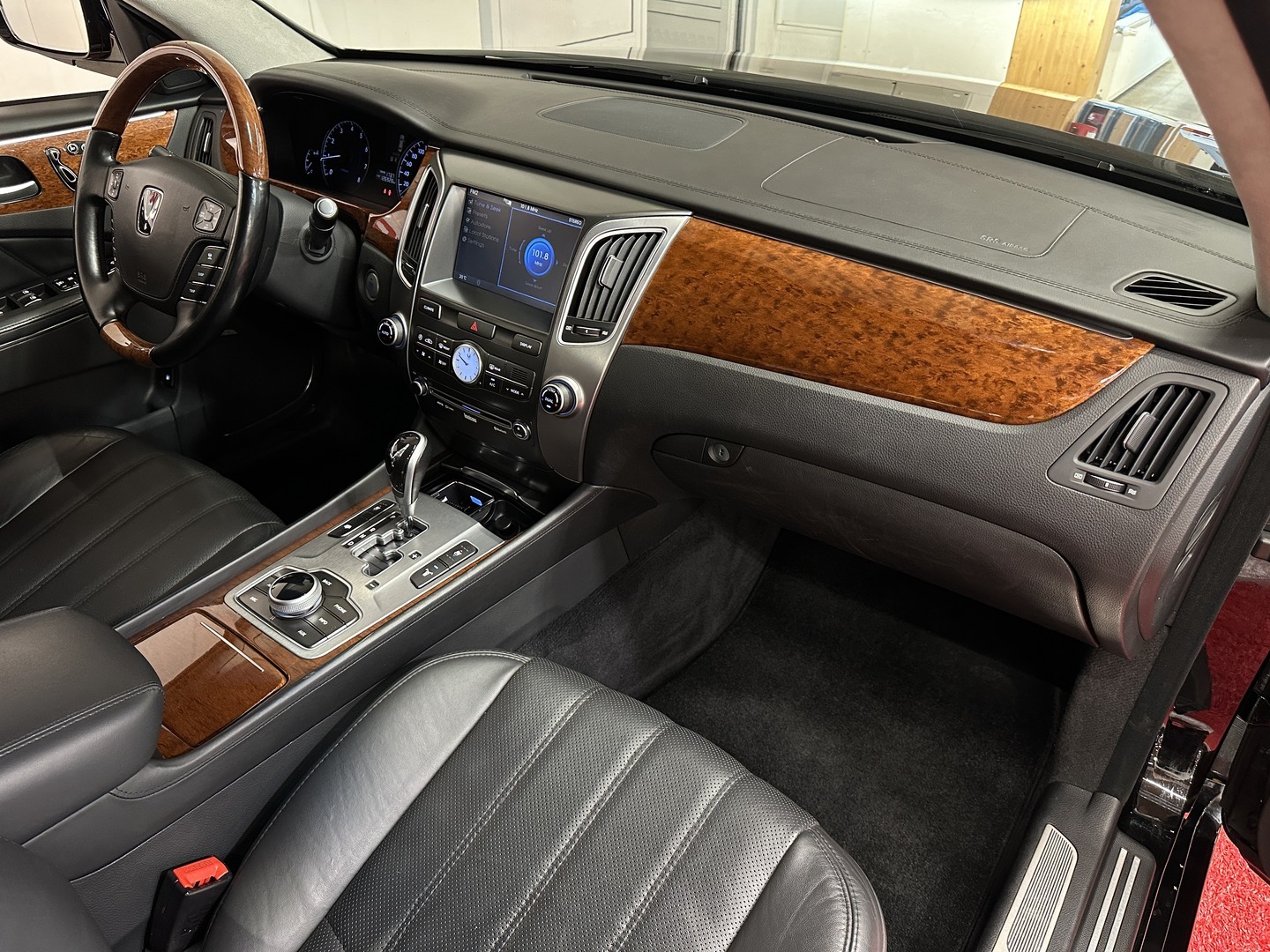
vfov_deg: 56.8
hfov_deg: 71.6
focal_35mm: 24
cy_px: 476
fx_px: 881
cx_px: 635
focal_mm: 6.86
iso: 320
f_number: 1.78
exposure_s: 1/50
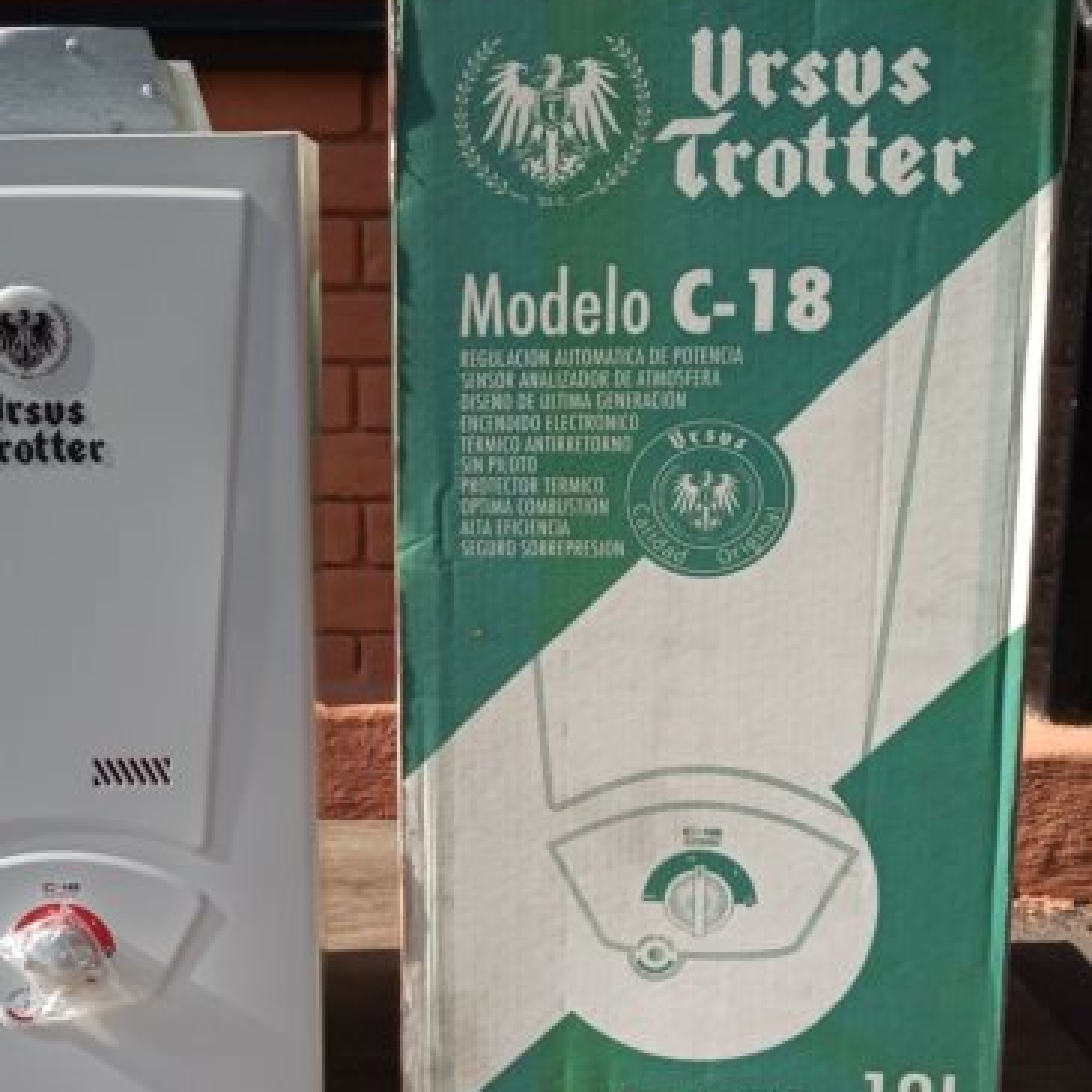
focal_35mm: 32
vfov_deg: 51.1
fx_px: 1142
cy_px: 509
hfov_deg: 50.0
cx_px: 345
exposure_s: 1/805
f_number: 2
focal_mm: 3.54
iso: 113
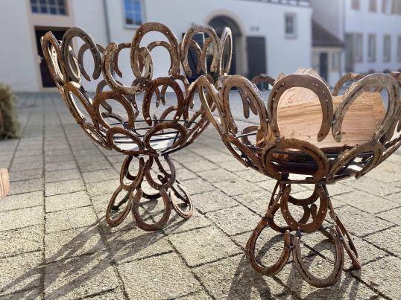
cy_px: 144
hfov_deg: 61.5
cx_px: 223
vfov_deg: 48.2
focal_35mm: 29
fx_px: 336
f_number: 1.8
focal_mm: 4.25
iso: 32
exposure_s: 1/912
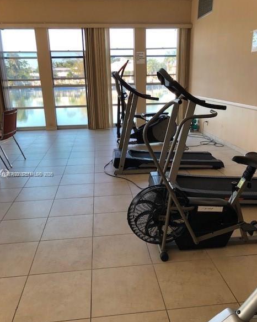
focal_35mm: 30
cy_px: 175
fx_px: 285
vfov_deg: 58.7
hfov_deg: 48.5
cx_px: 130
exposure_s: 1/120
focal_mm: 3.99
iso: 64
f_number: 1.8
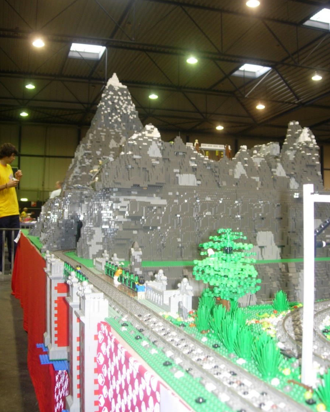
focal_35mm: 40
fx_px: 488
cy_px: 193
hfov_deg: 37.3
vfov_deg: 45.8
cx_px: 166
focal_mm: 7.8
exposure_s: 1/8.9
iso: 79
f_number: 2.8
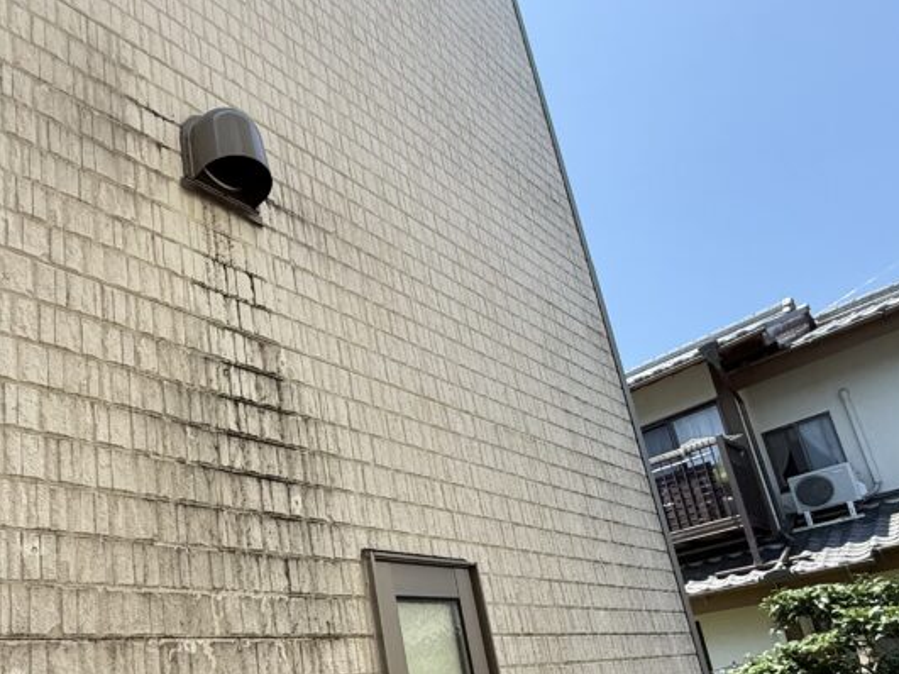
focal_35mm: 27
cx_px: 269
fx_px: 701
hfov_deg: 62.9
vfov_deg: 48.7
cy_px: 528
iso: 64
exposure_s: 1/1105
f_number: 2.2
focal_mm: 2.22
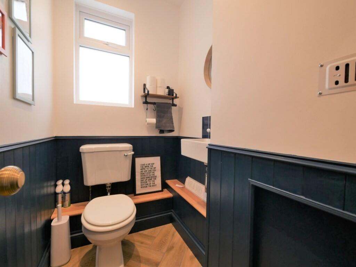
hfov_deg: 102.0
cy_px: 134
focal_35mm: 14
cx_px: 178
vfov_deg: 85.7
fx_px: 144
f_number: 4
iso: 320
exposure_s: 1/60
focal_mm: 7
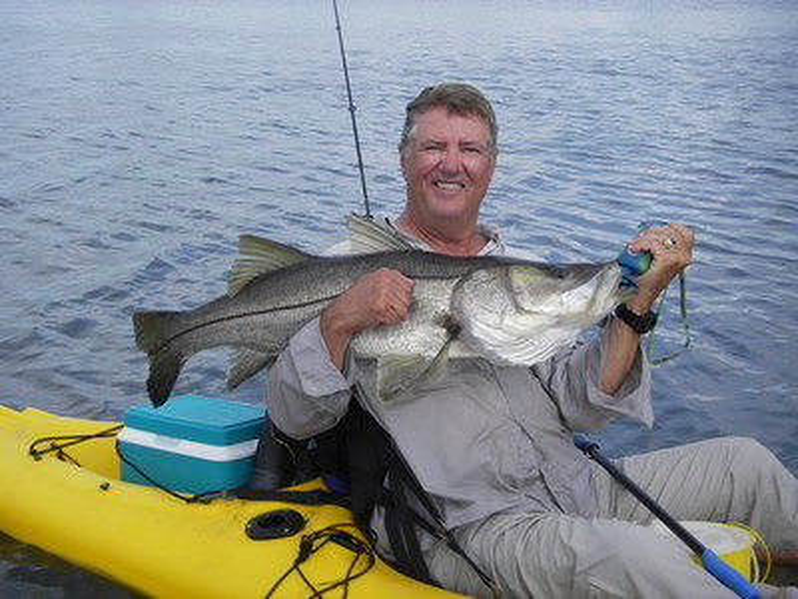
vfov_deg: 23.3
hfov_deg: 30.7
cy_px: 300
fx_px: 1452
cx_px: 399
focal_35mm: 63
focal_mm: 10.5
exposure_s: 1/500
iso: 50
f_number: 3.7
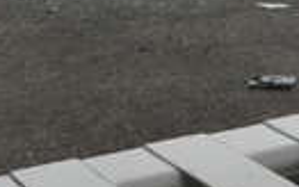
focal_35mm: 128
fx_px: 1043
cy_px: 392
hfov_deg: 15.1
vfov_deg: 9.5
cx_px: 447
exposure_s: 1/125
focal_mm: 18
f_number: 5.6
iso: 220
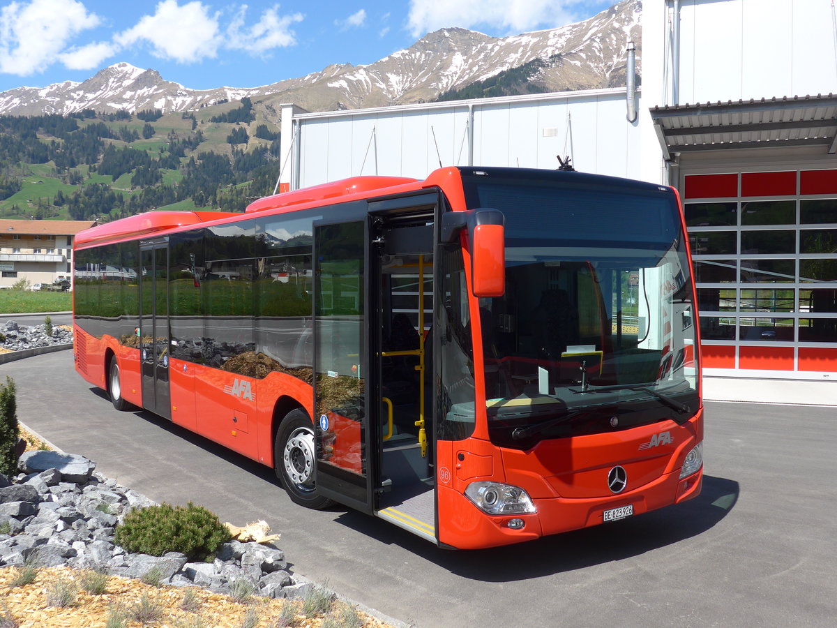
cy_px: 314
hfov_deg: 54.0
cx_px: 418
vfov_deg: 41.8
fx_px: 822
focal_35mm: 34
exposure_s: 1/1000
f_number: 2.8
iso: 80
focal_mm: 7
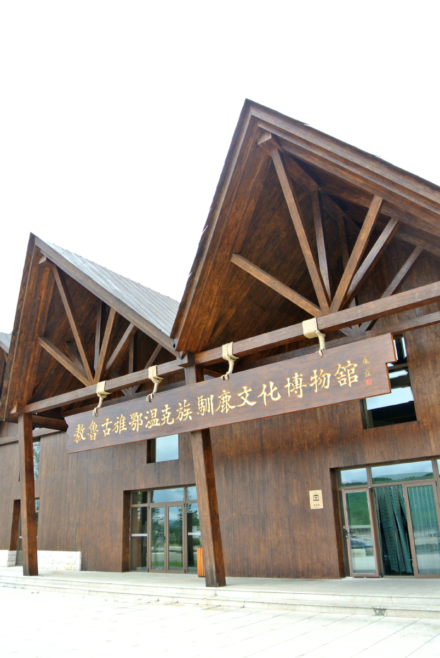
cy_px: 329
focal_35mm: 27
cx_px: 220
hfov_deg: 48.0
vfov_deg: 67.3
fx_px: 494
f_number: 3.5
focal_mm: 10
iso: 140
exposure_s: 1/250
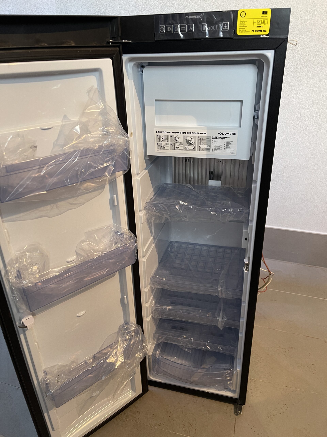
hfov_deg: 53.1
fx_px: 327
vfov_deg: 67.3
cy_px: 218
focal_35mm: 26
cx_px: 164
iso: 250
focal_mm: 5.1
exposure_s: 1/50
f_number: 1.6
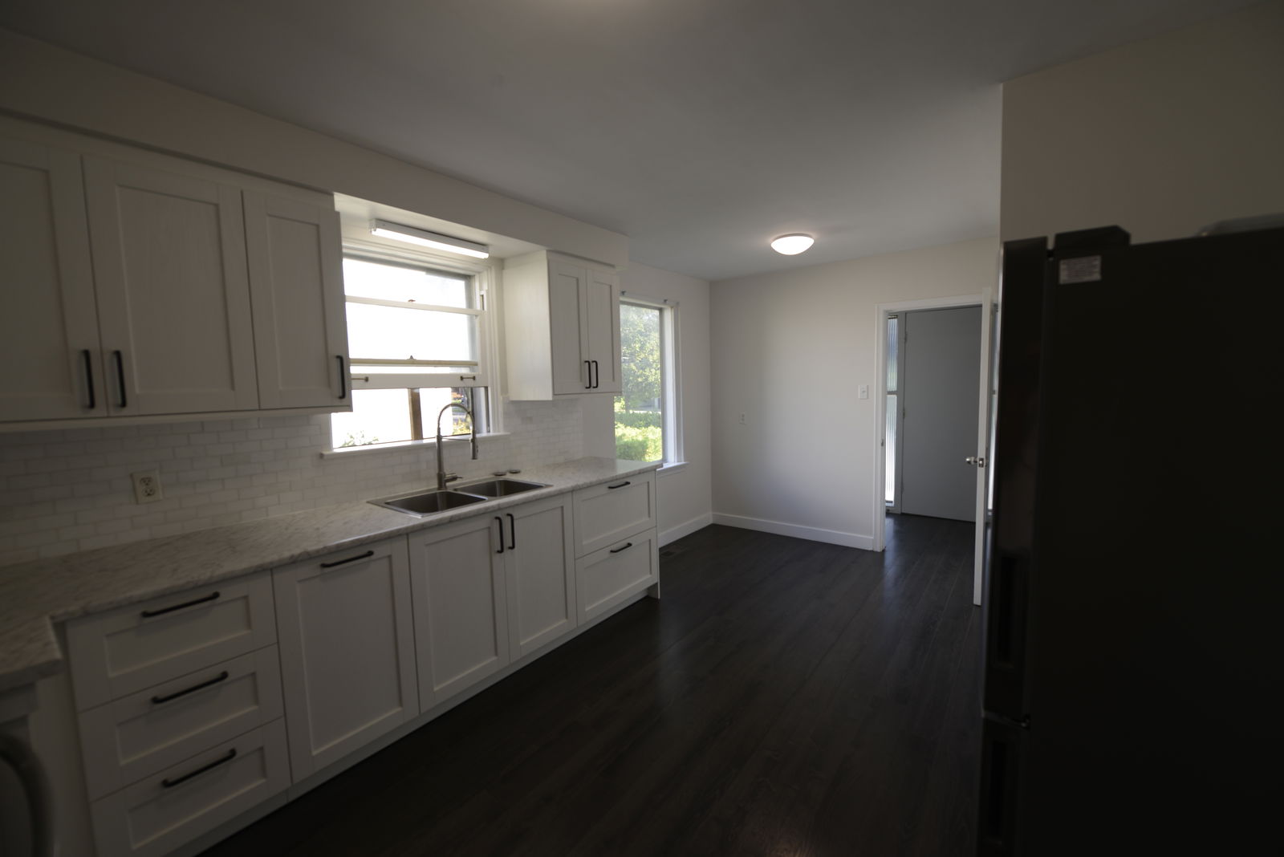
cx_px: 642
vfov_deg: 81.3
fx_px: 499
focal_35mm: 14
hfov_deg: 104.2
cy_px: 428
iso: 200
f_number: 4
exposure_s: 1/160
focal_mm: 14
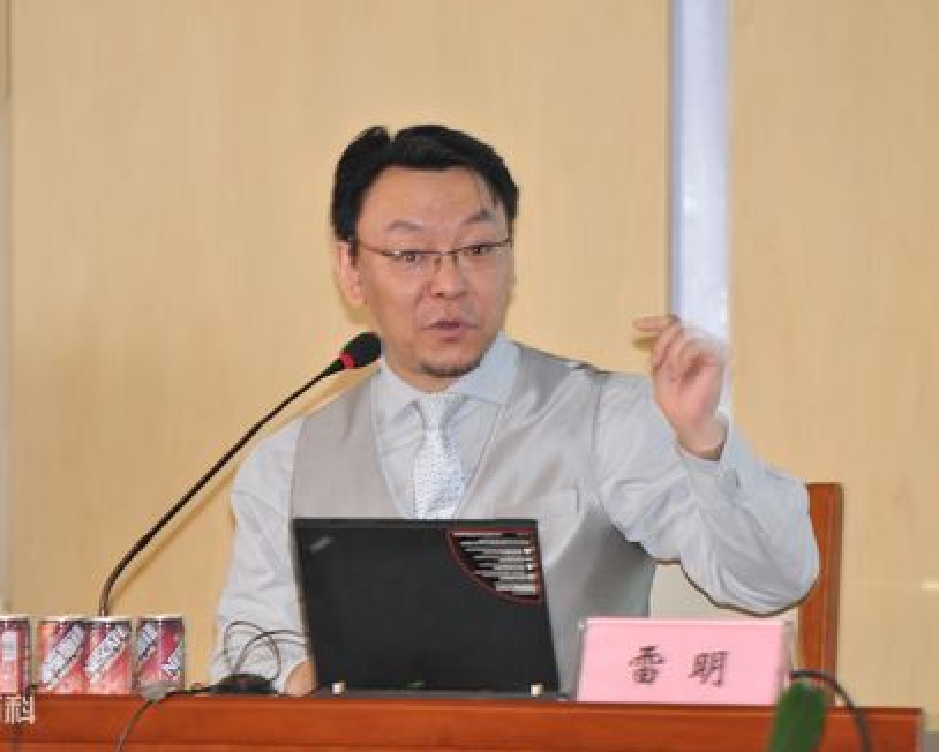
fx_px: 8647
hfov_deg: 6.2
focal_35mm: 311
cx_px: 371
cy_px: 381
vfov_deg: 5.0
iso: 1000
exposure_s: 1/40
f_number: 4
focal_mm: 180
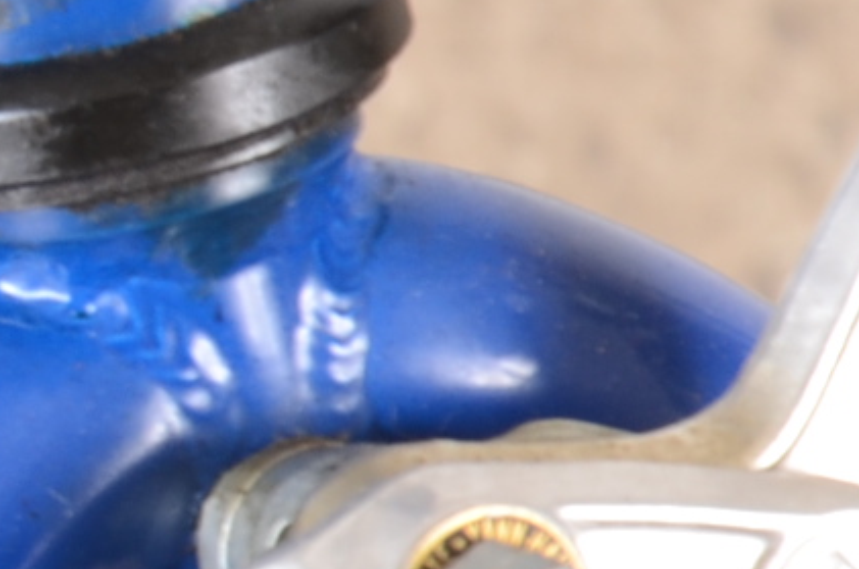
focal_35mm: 922
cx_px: -1500
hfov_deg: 2.2
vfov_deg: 1.5
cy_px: -37
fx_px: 21956
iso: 160
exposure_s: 1/100
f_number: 11
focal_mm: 105
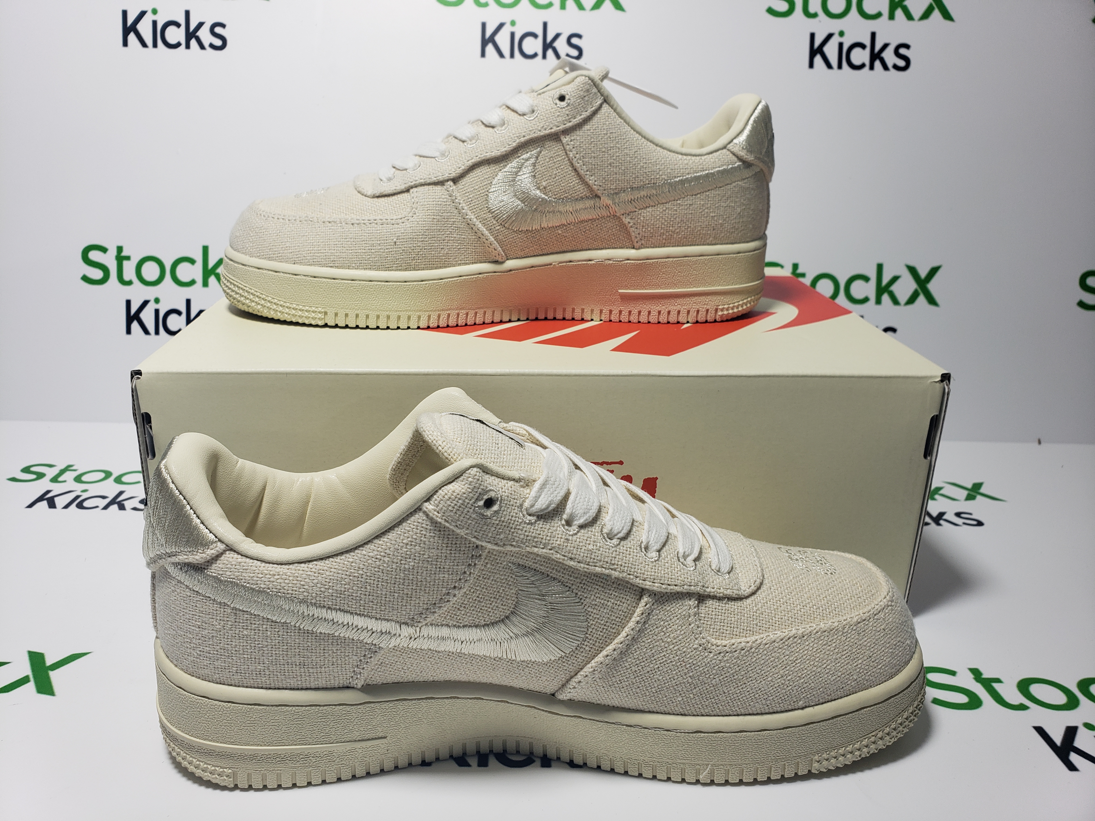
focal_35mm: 26
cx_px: 548
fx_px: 822
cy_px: 410
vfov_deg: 53.1
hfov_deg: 67.3
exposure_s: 1/238
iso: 50
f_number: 2.4
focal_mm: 4.3
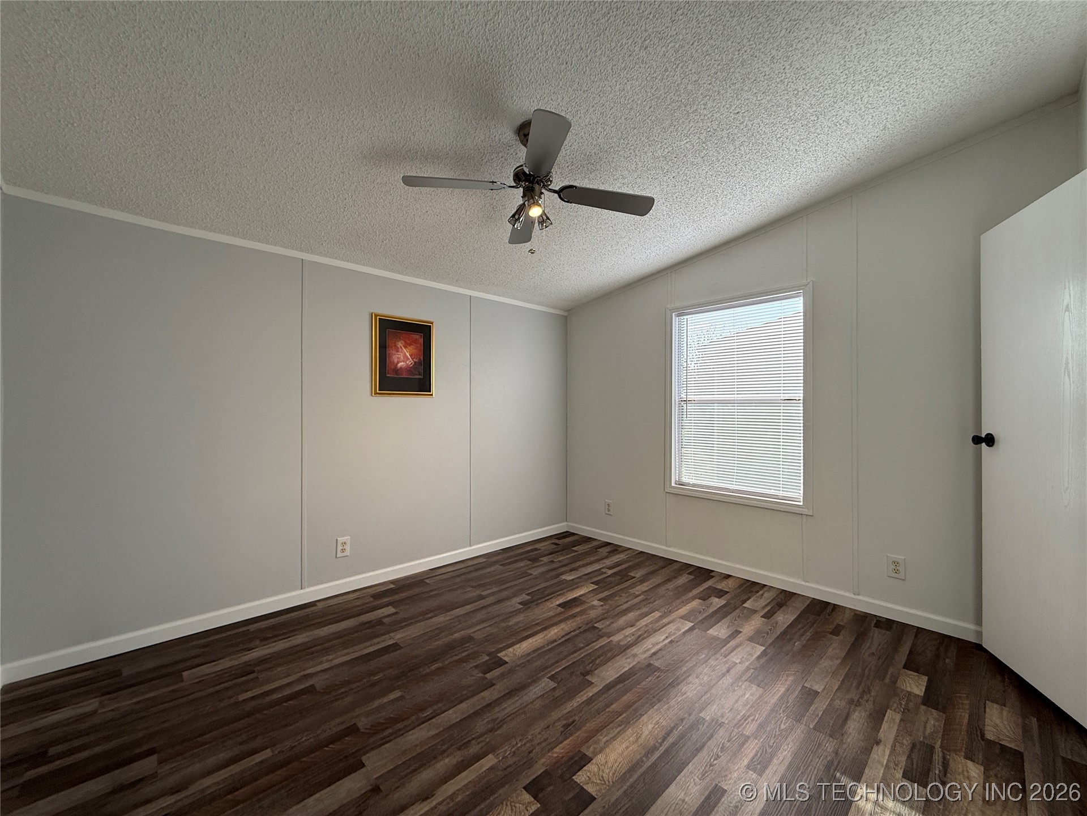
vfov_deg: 85.7
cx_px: 544
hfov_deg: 102.1
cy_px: 408
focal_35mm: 14
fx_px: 440
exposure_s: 1/288
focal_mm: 2.22
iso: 64
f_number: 2.2
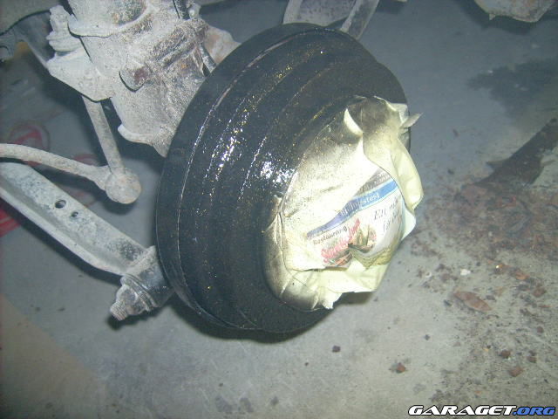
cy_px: 210
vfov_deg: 40.7
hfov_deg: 52.6
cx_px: 279
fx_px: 564
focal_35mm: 35
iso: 100
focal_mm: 5.95
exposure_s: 1/60
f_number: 2.8
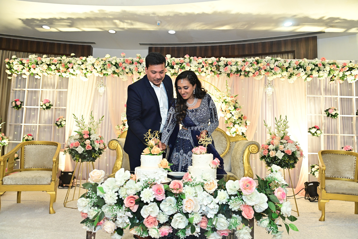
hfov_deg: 73.7
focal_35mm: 24
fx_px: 239
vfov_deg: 53.1
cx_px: 179
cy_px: 120
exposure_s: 1/200
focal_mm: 24
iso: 1250
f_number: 5
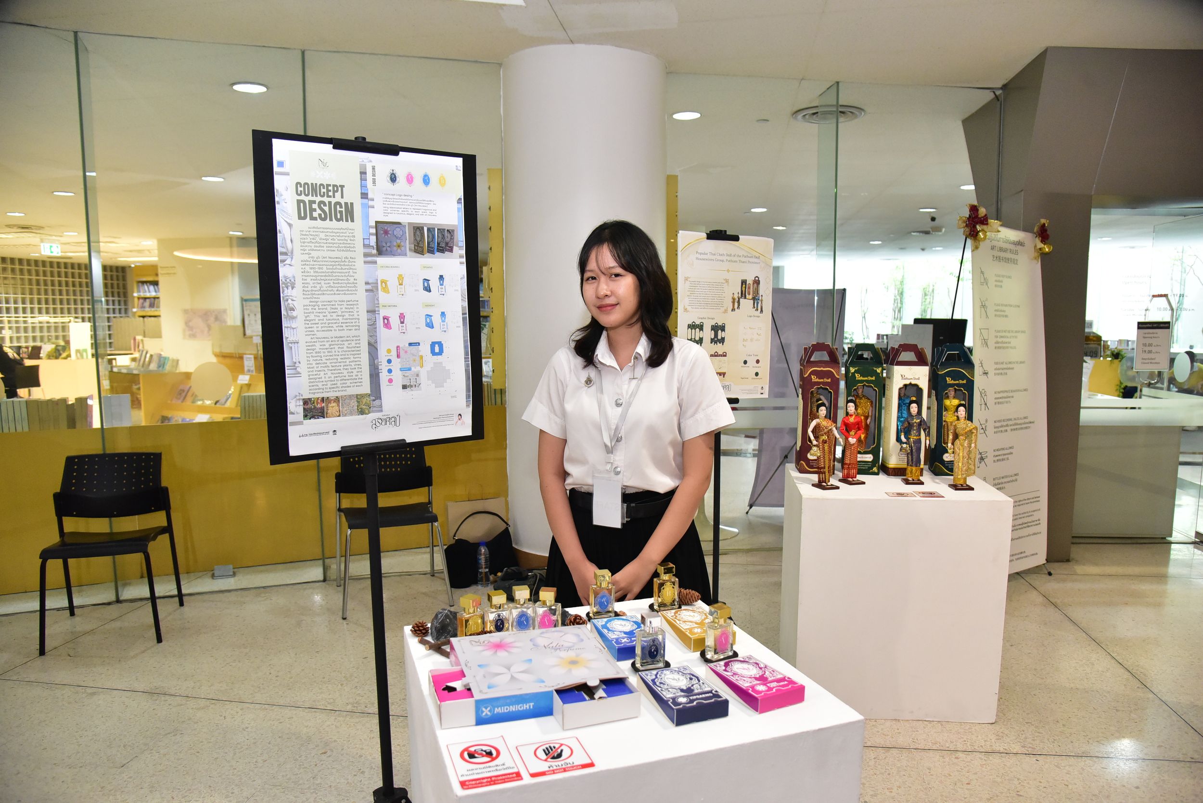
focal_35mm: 24
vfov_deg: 53.2
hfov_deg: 73.7
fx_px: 802
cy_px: 402
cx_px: 602
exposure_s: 1/100
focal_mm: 24
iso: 3200
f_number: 5
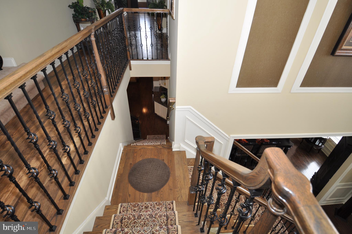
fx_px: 176
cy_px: 117
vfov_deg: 67.2
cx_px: 176
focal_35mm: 18
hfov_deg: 90.1
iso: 250
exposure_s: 1/60
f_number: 4
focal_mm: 12
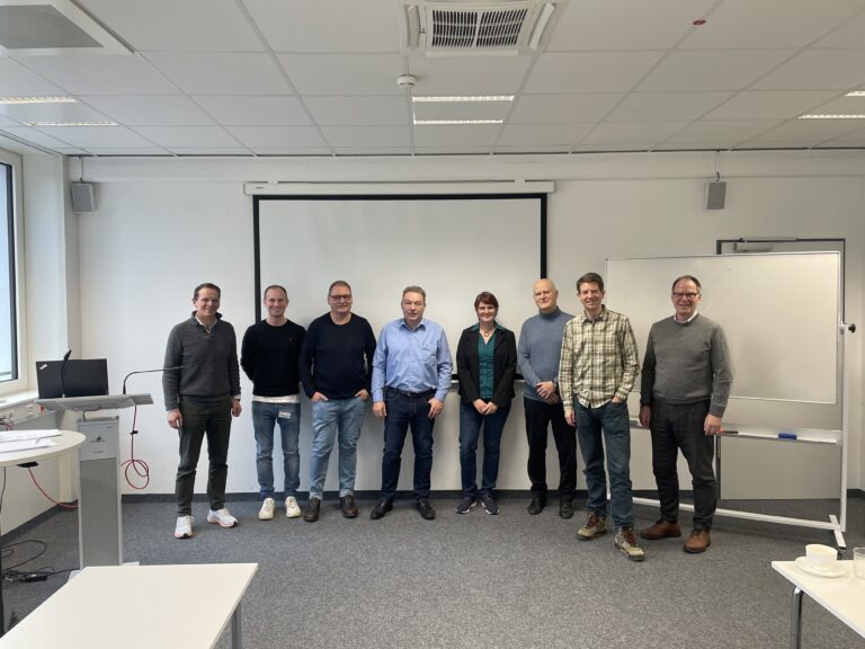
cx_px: 432
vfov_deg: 53.1
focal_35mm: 26
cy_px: 324
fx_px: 650
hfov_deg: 67.3
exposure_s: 1/100
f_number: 1.6
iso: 100
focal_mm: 4.2
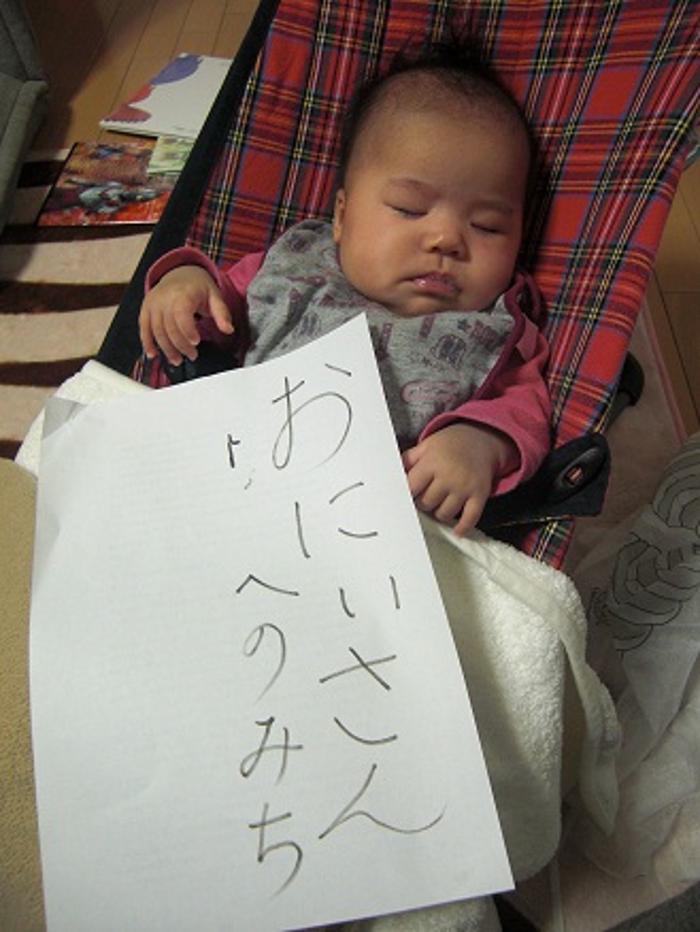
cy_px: 466
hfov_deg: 49.8
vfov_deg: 63.4
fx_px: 754
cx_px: 350
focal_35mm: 28
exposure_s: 1/25
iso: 200
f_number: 2.6
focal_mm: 4.9
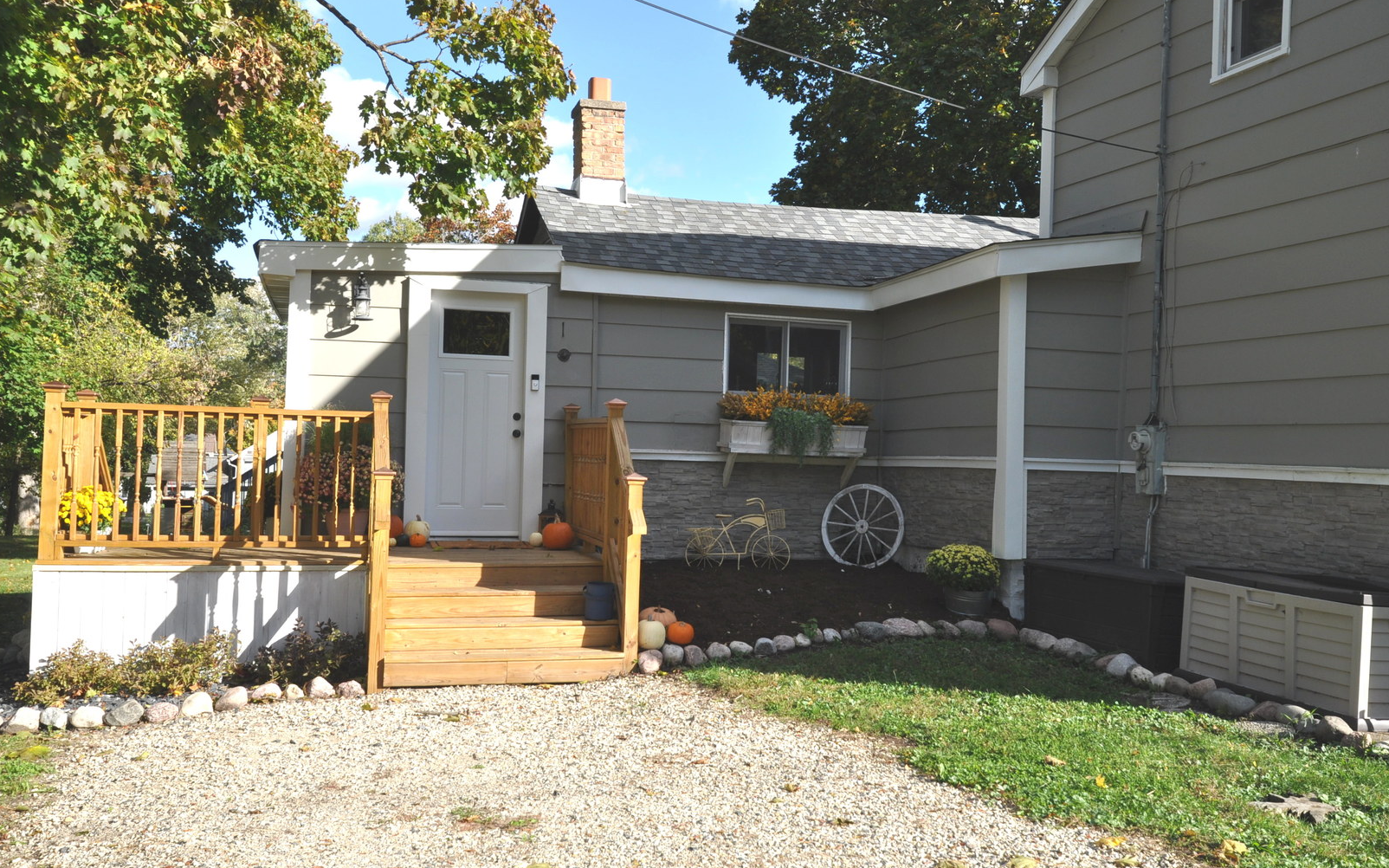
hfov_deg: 58.9
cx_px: 700
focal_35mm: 33
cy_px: 424
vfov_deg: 38.8
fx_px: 1231
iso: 200
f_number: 11
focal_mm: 21
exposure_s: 1/200
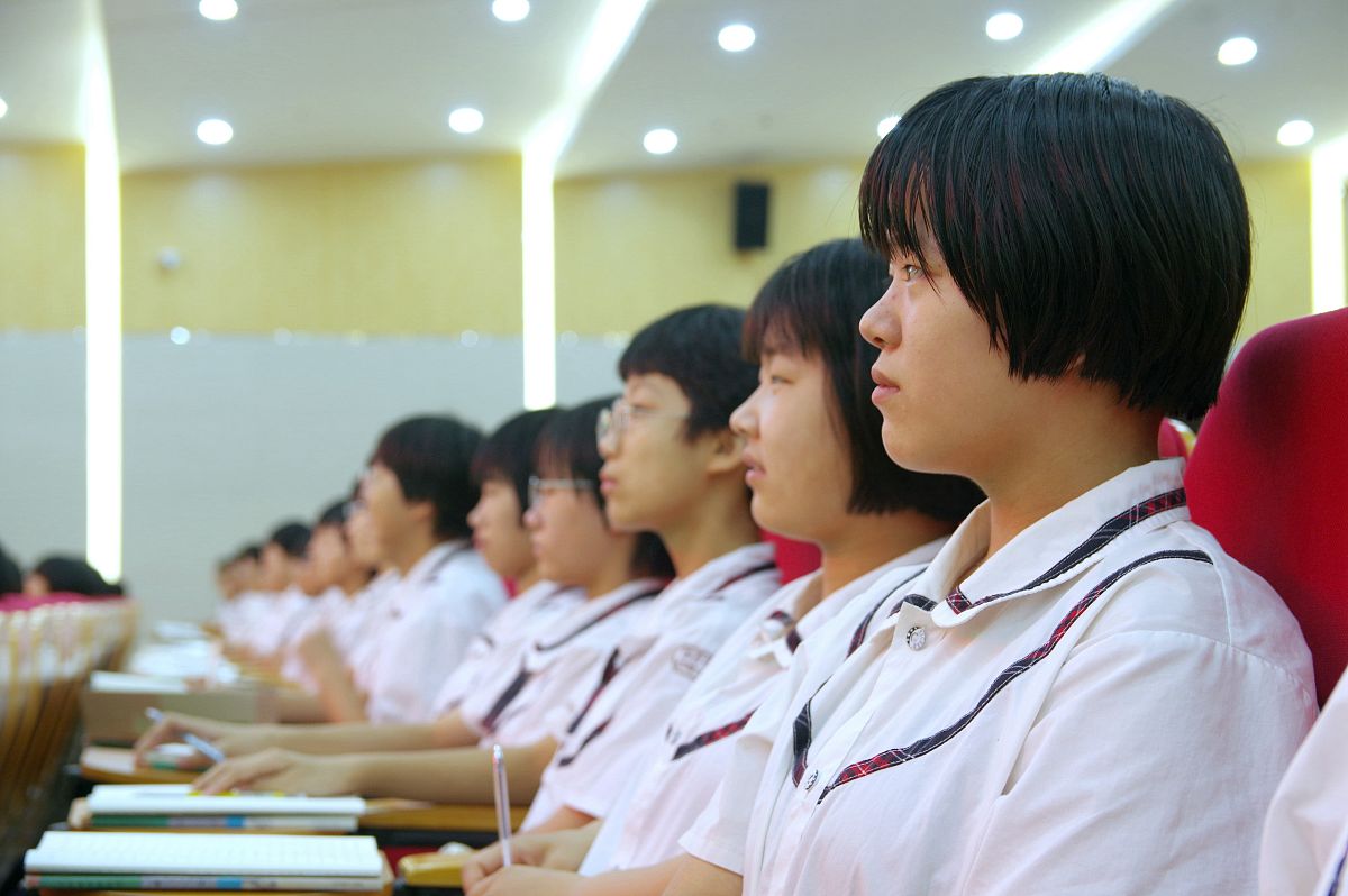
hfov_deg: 30.1
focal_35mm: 67
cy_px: 448
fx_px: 2507
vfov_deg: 20.3
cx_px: 674
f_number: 4
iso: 400
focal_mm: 45
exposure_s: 1/30
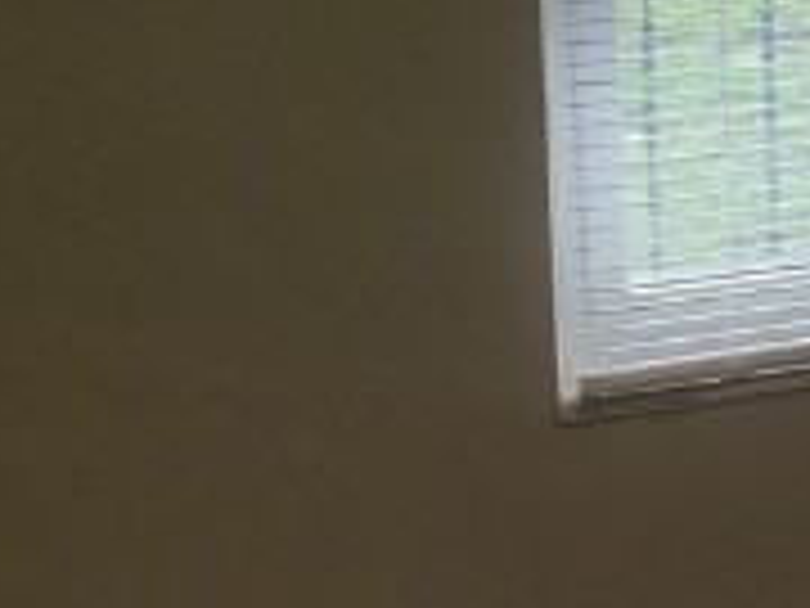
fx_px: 3463
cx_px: 2160
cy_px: -365
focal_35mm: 148
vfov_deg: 9.7
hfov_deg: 10.7
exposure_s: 1/431
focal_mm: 5.4
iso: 40
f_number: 1.8
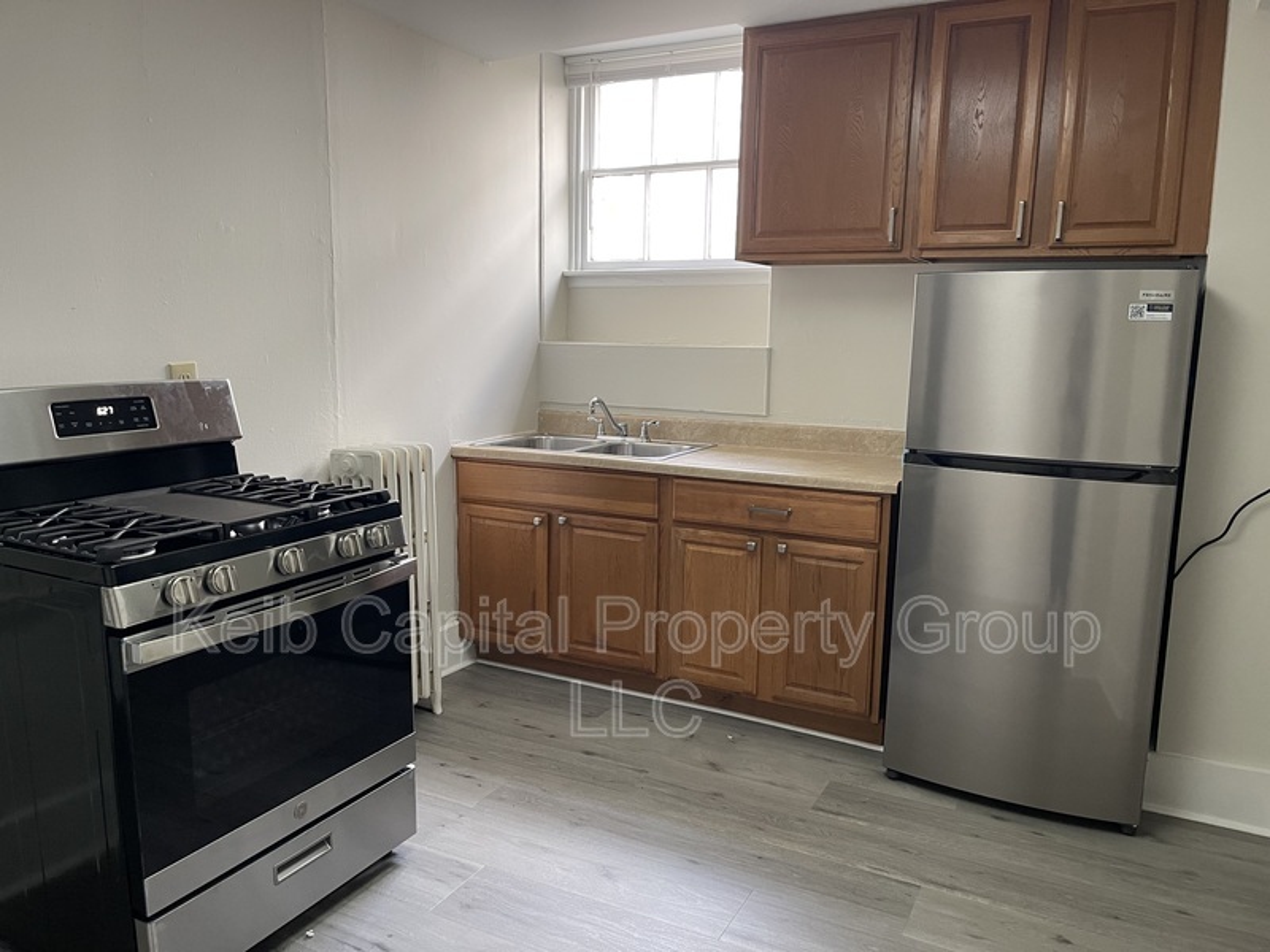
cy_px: 476
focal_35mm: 25
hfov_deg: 69.4
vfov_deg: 54.9
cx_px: 635
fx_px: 917
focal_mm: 5.1
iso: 160
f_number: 1.6
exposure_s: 1/60
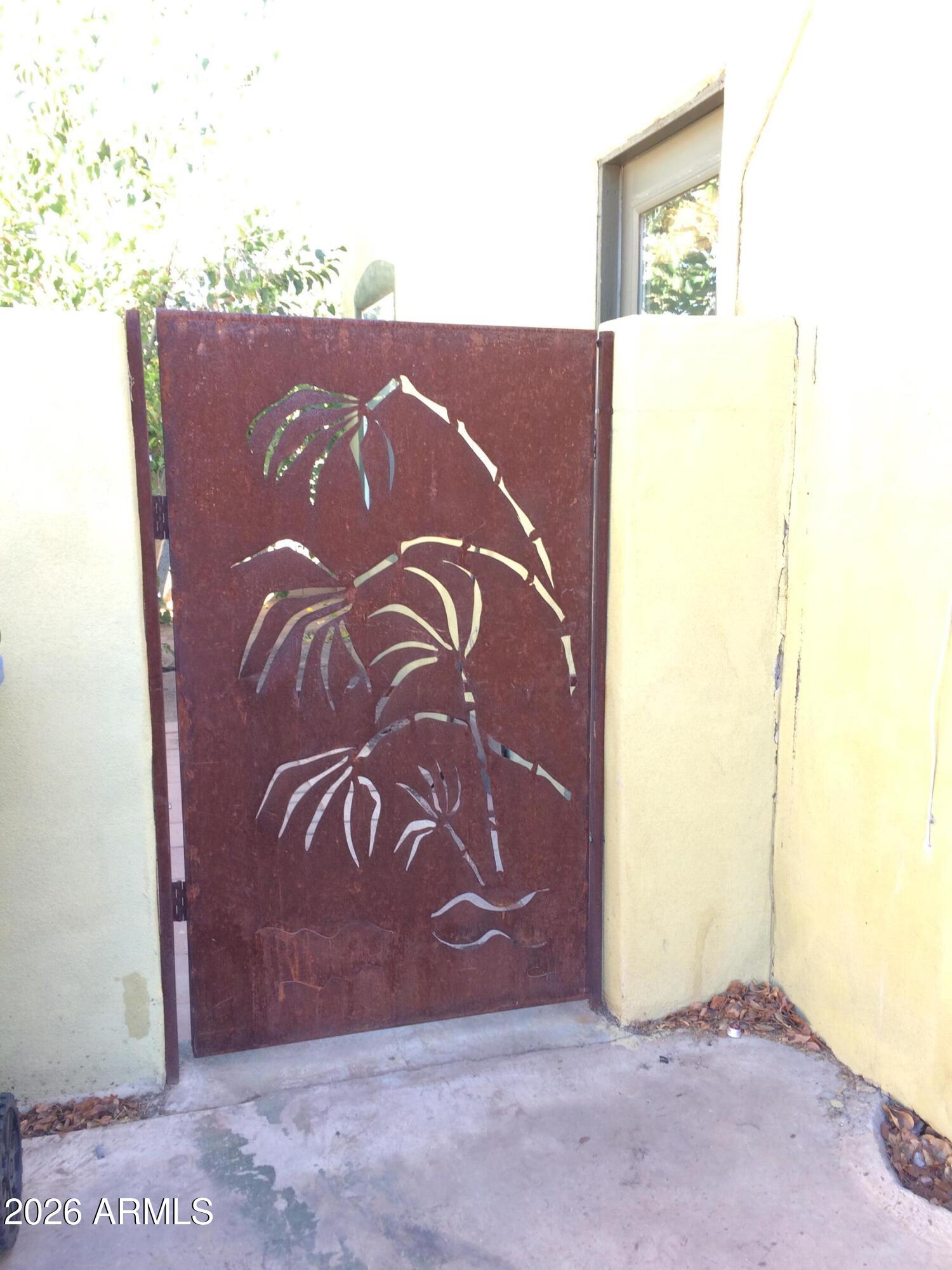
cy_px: 635
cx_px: 476
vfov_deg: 61.7
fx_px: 1063
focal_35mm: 29
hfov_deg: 48.2
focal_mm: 4.15
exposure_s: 1/60
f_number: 2.2
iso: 32
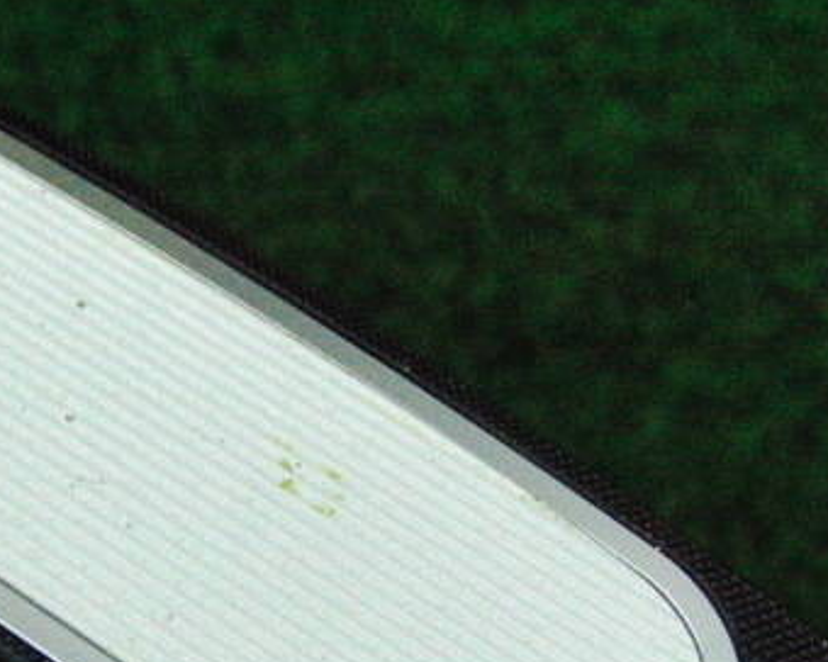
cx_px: 244
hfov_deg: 27.6
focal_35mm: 68
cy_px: 540
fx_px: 1666
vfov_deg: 22.2
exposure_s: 1/800
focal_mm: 6.42
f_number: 3.6
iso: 3200
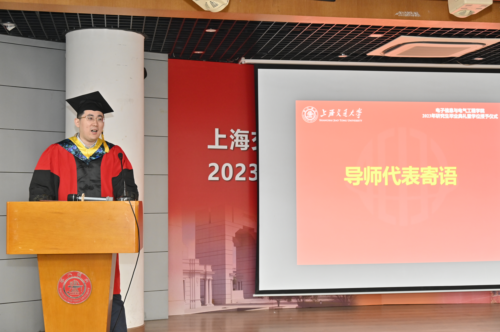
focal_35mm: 55
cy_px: 166
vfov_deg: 24.6
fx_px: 763
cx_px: 250
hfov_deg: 36.3
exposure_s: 1/60
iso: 1400
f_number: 5.6
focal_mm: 55
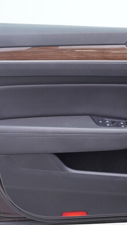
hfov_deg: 19.2
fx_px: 372
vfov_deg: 33.8
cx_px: 105
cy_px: 117
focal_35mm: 62
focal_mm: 24
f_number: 2.8
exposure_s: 1/40
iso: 125
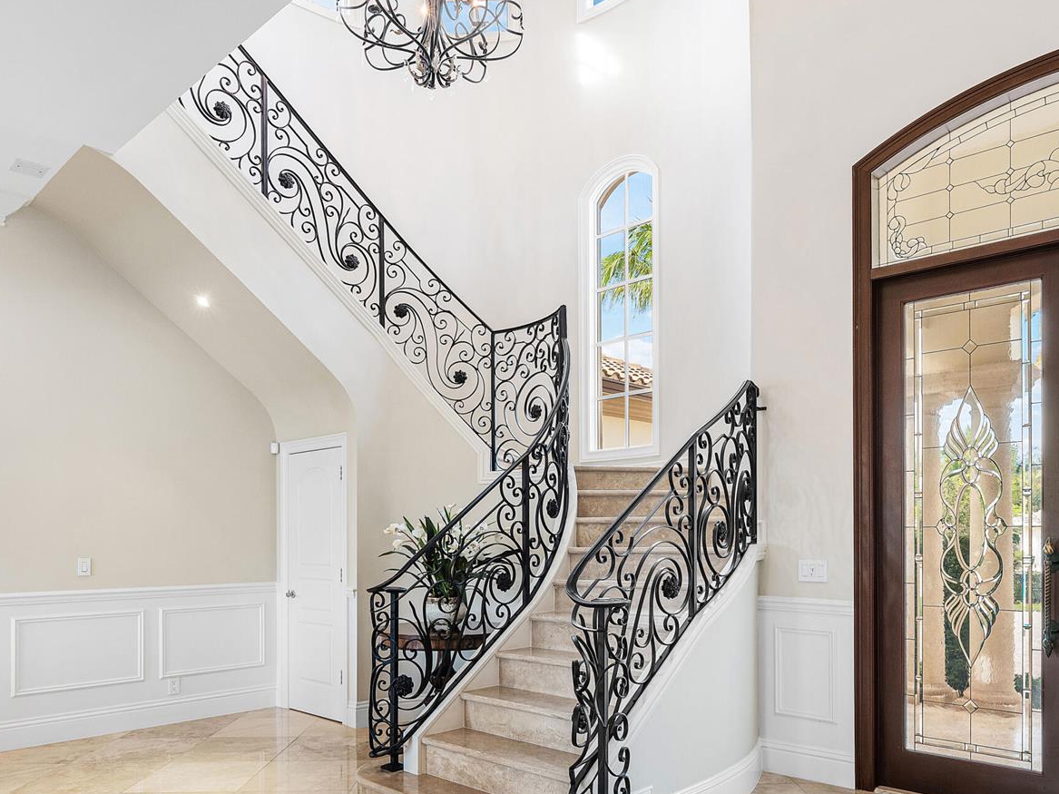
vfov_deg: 50.4
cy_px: 534
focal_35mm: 27
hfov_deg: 65.3
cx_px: 545
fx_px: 826
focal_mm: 16
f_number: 7.1
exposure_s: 1/20
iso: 160
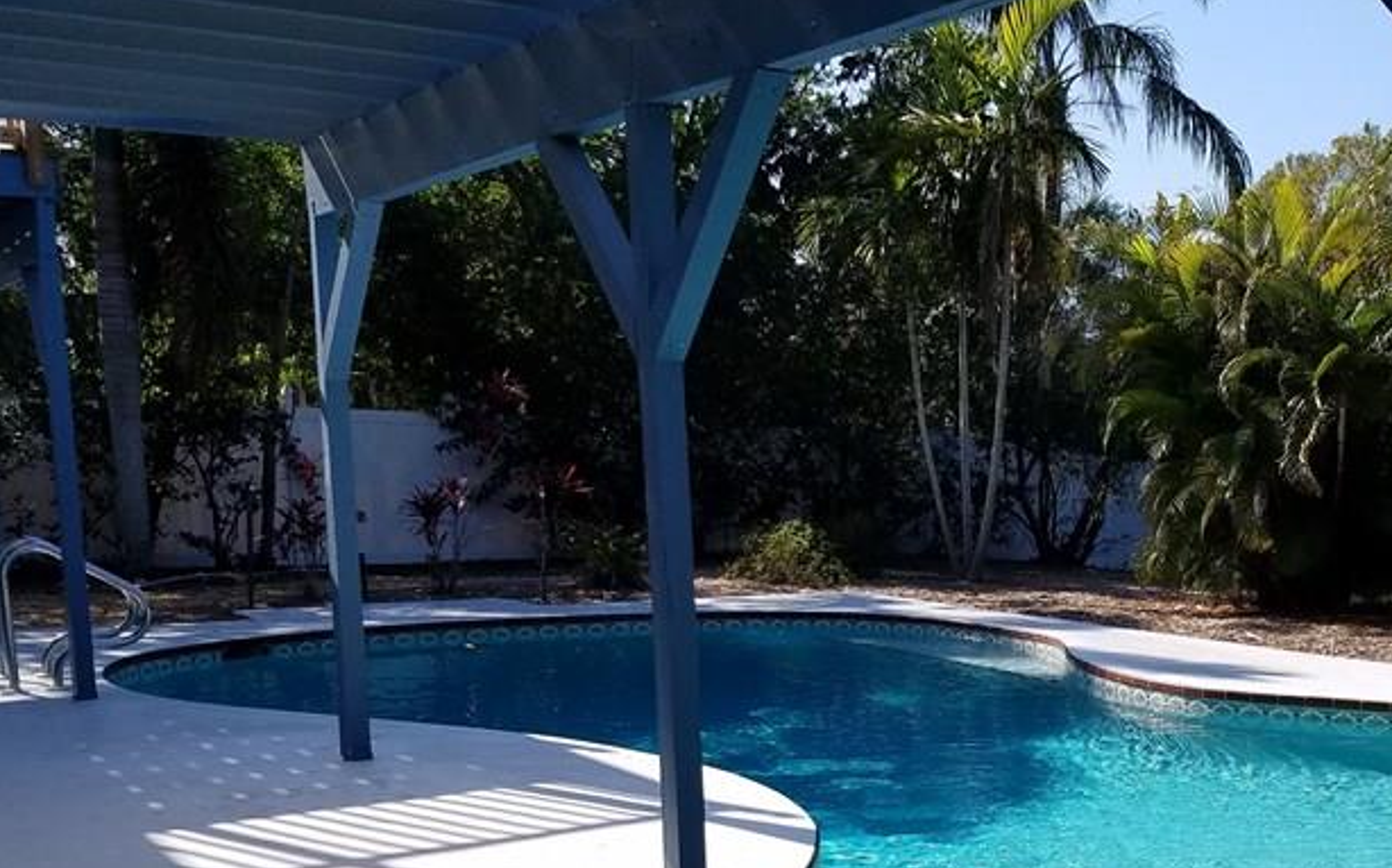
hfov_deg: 41.9
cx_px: 1084
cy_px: 716
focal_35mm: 46
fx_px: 1744
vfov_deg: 27.3
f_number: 1.7
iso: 50
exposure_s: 1/2296
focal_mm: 4.2
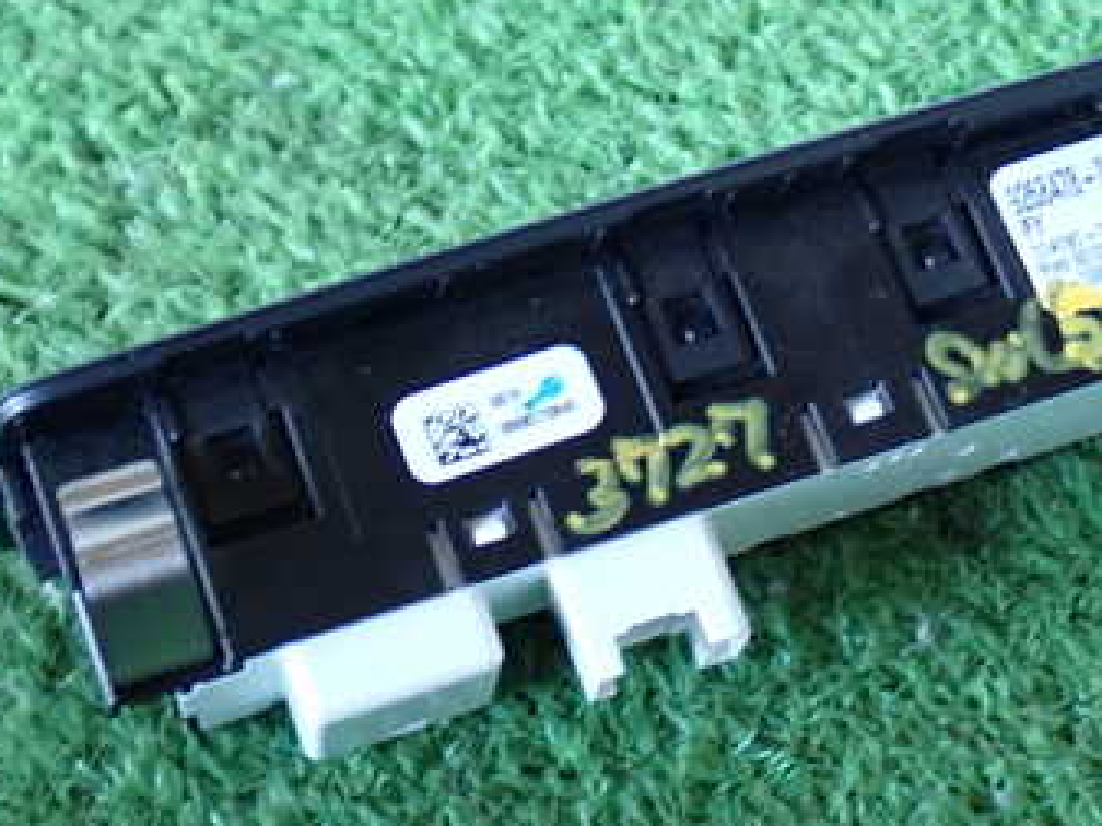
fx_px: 2674
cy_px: 328
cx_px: 777
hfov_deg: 23.1
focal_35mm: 84
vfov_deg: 17.6
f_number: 3.1
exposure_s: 1/25
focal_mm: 8.4
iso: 800
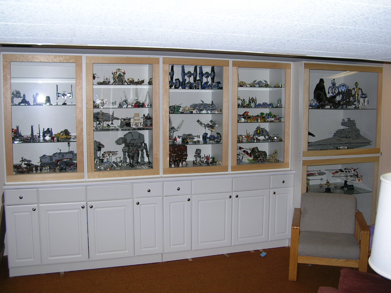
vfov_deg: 39.7
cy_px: 146
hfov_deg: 51.4
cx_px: 196
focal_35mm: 36
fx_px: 407
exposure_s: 1/60.1
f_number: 2.7
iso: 50
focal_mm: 6
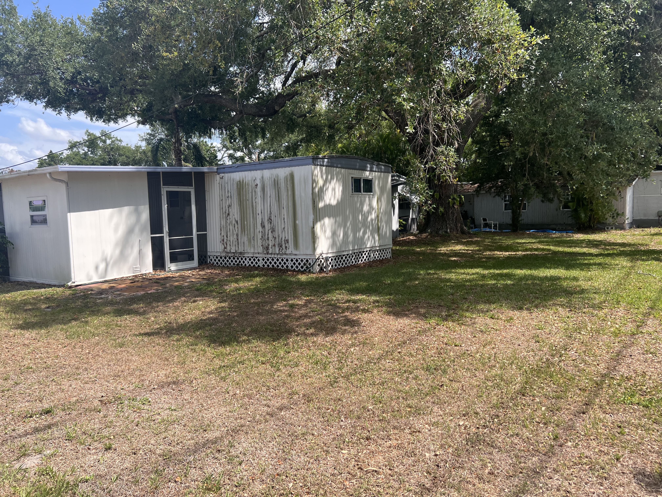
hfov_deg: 67.3
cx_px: 331
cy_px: 248
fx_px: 497
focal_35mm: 26
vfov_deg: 53.1
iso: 50
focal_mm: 5.7
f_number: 1.5
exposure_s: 1/2299
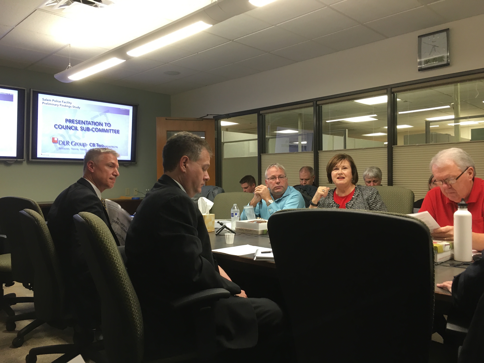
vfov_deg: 48.2
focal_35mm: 29
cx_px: 242
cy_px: 182
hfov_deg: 61.7
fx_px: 405
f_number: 2.2
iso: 80
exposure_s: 1/30
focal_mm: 4.15
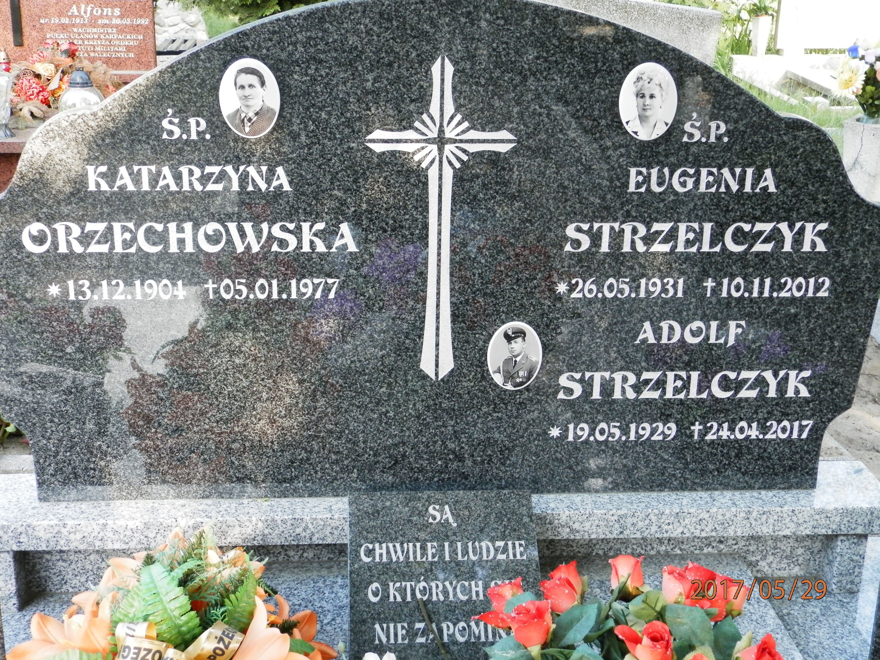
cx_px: 440
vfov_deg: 31.5
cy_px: 330
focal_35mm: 46
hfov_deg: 41.2
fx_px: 1169
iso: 200
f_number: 3.6
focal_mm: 8.2
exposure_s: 1/80
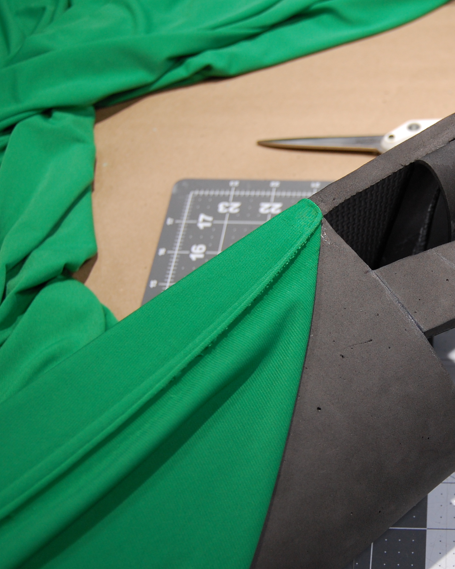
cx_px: 403
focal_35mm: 66
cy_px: 284
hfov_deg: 22.7
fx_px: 1106
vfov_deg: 28.8
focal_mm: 31
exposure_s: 1/60
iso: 400
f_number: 4.5
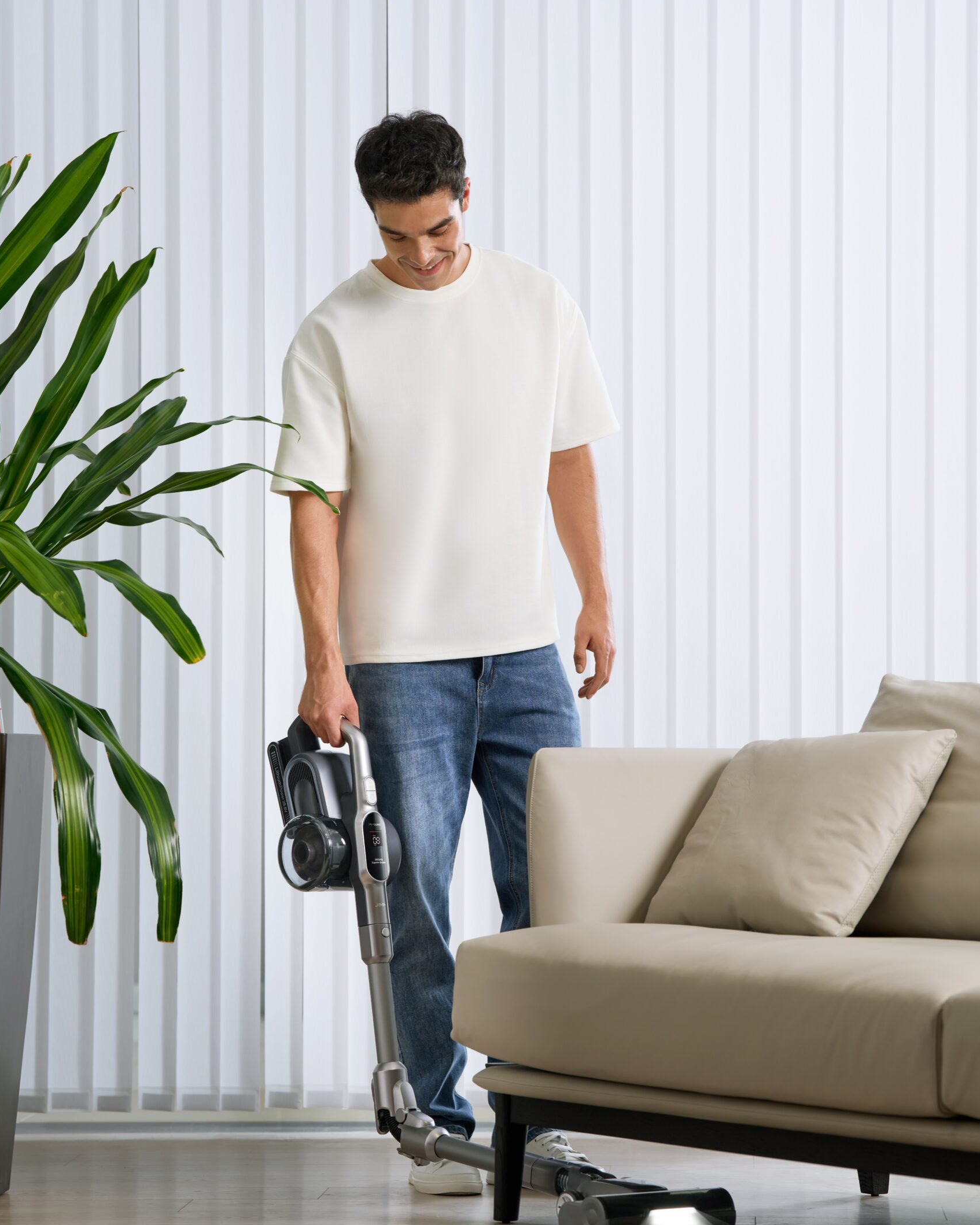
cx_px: 492
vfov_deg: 16.3
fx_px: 4279
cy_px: 615
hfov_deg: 13.1
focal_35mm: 118
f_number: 4.5
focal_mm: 104
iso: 250
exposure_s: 1/125
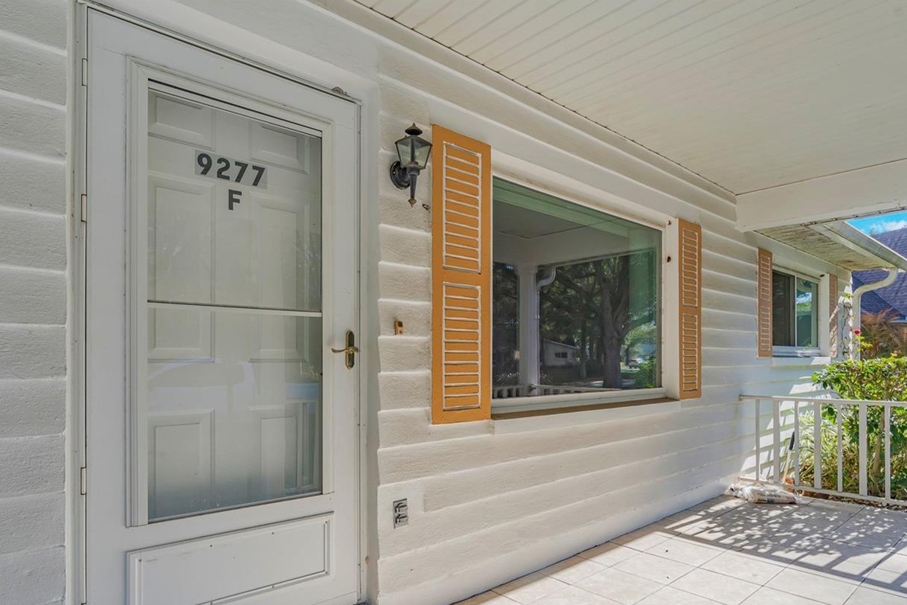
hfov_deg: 81.1
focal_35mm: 21
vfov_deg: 58.4
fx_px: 529
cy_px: 394
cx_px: 489
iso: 400
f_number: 8
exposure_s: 1/60
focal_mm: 16
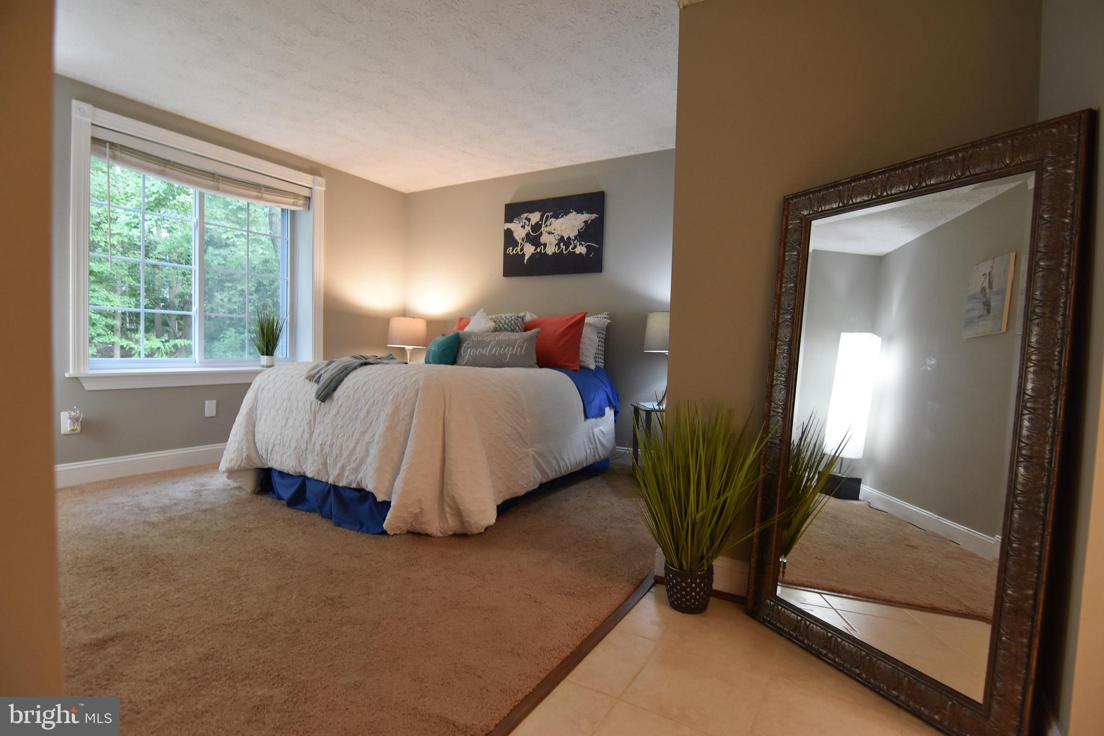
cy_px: 368
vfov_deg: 72.0
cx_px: 552
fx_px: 506
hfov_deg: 95.0
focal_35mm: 16
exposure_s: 1/60
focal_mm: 11
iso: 1000
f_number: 4
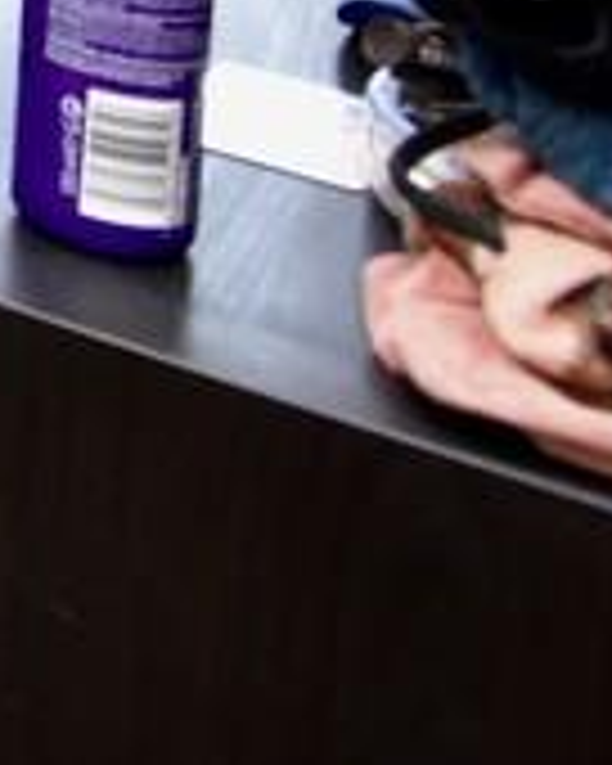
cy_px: -731
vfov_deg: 17.1
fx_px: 1924
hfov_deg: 10.3
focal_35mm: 85
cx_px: -1390
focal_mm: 10
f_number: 5.6
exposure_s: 1/60
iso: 400
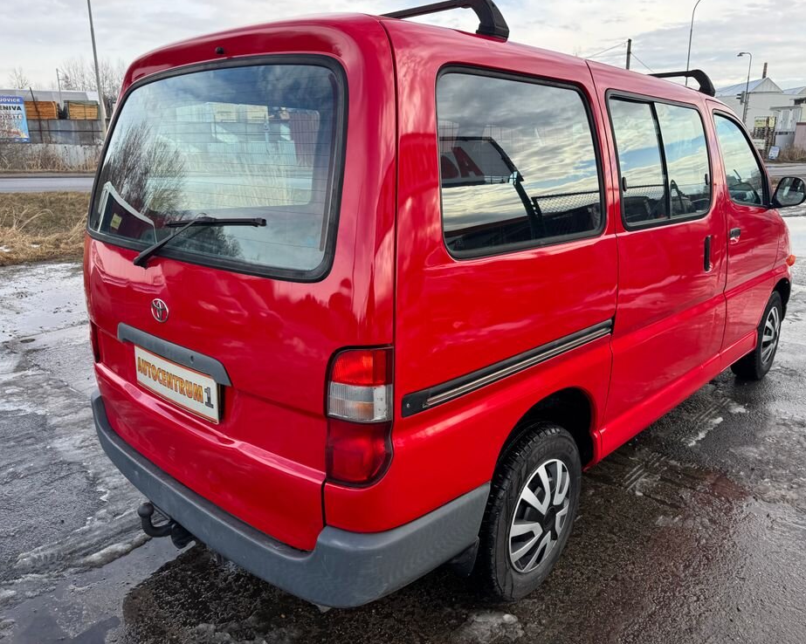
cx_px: 433
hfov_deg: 66.0
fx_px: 620
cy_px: 311
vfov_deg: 54.9
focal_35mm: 26
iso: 80
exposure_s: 1/715
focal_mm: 6.76
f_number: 1.78
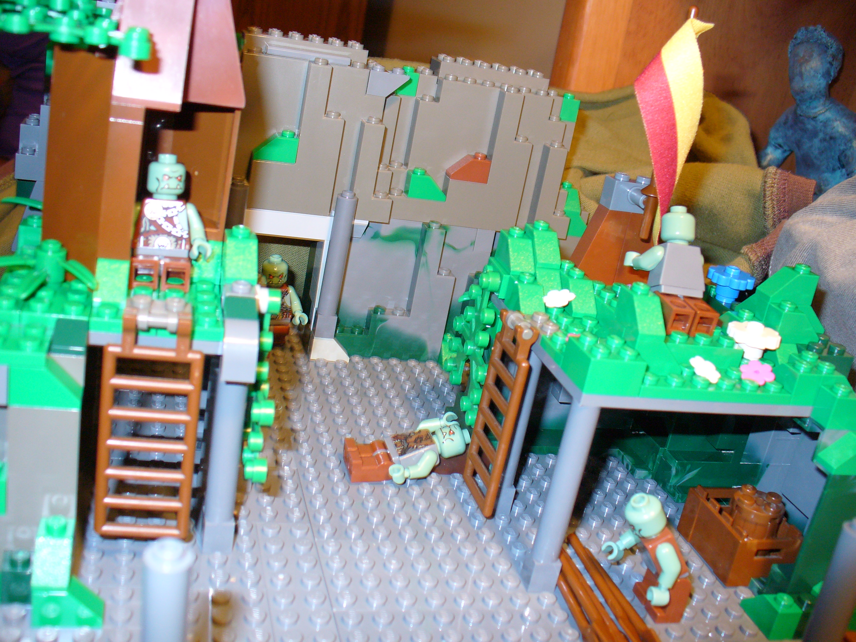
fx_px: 915
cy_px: 321
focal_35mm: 37
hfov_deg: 50.1
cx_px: 428
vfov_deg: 38.7
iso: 100
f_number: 2.8
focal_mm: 6.1
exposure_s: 1/8
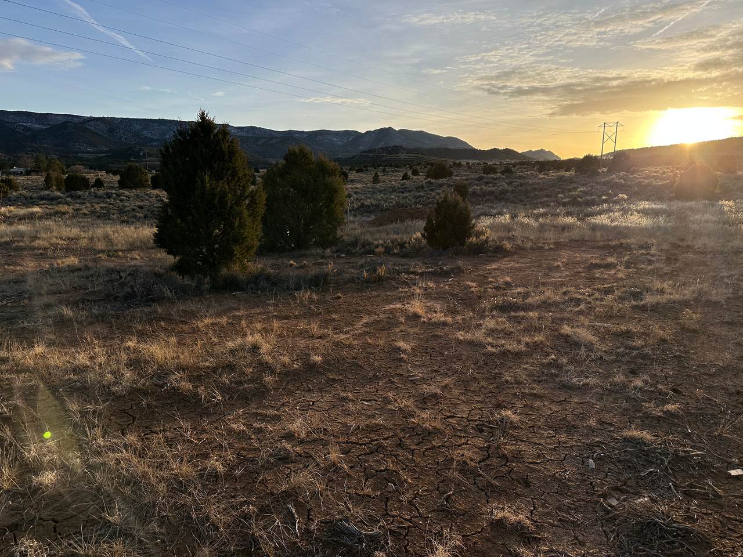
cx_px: 372
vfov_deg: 56.8
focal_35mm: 24
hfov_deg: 71.6
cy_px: 278
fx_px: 515
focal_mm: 6.86
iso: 80
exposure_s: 1/4348
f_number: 1.78
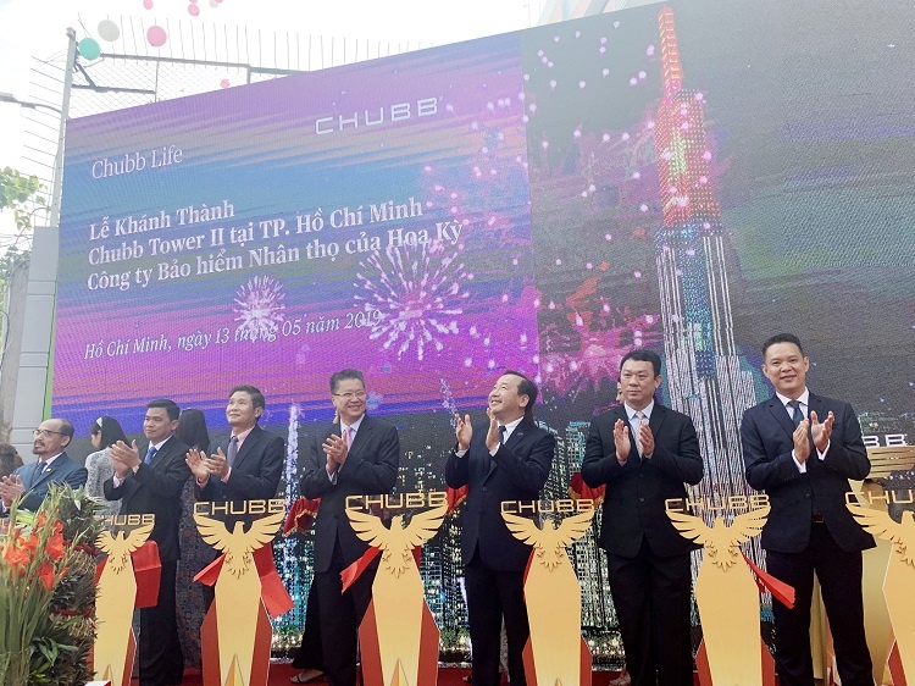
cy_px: 343
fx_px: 687
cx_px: 458
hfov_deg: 67.3
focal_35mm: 26
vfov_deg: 53.0
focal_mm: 4.25
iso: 25
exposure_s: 1/278
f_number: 1.8
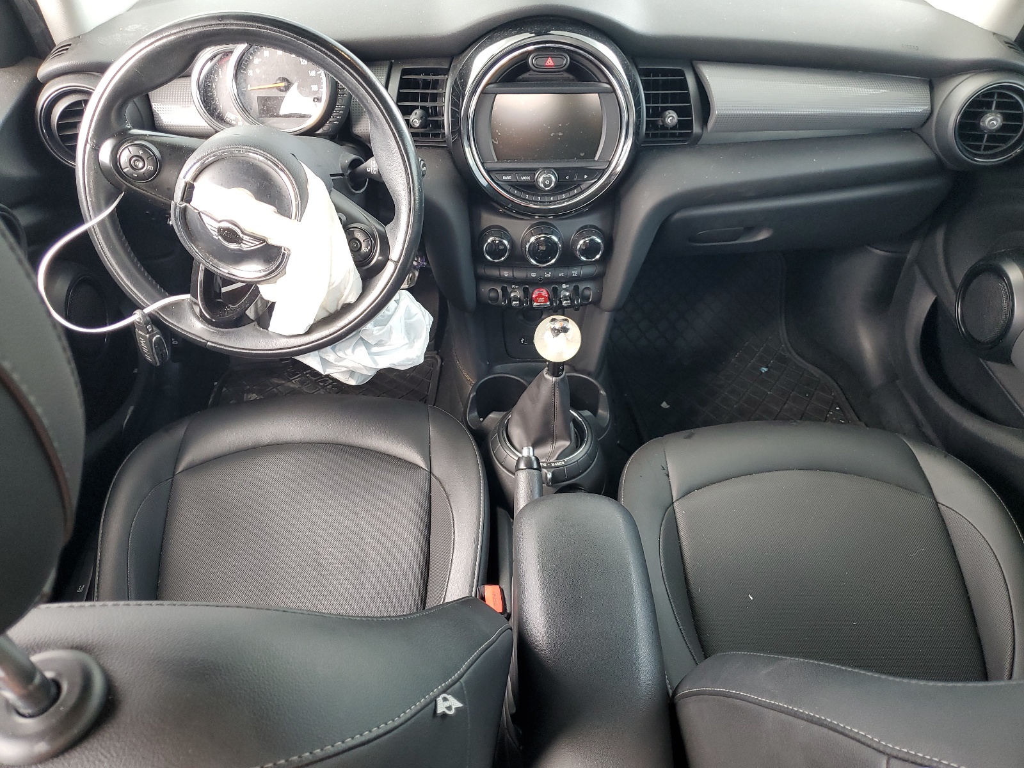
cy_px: 384
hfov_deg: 67.3
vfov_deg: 53.1
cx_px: 512
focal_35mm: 26
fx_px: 769
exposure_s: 1/60.2
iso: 75
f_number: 1.5
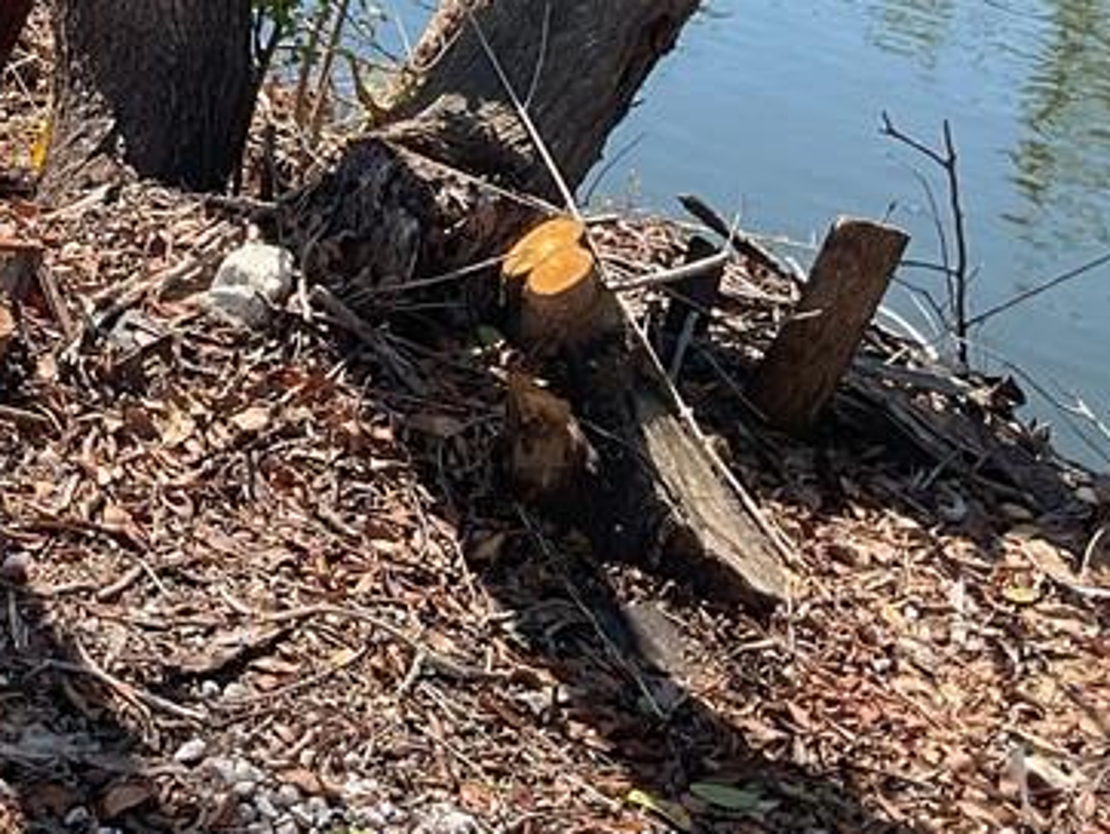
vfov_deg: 17.1
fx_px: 2631
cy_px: -199
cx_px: 3
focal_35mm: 82
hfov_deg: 22.9
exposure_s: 1/770
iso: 16
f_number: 1.8
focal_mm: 3
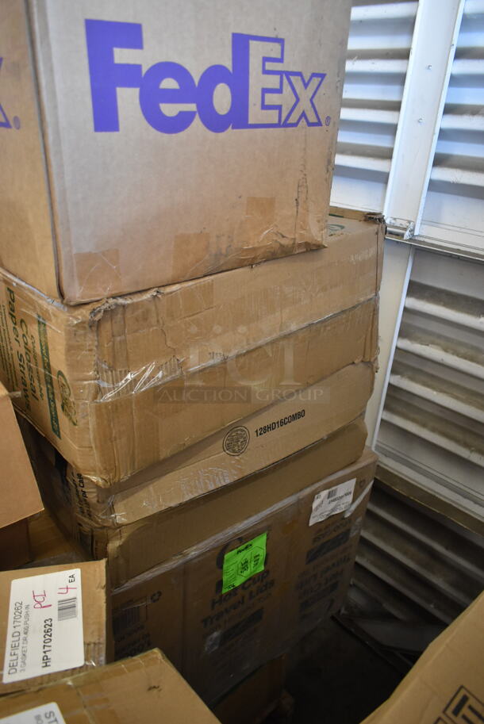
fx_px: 544
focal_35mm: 27
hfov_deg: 48.0
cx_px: 242
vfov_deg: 67.3
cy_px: 362
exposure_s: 1/125
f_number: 3.5
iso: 1800
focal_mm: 18
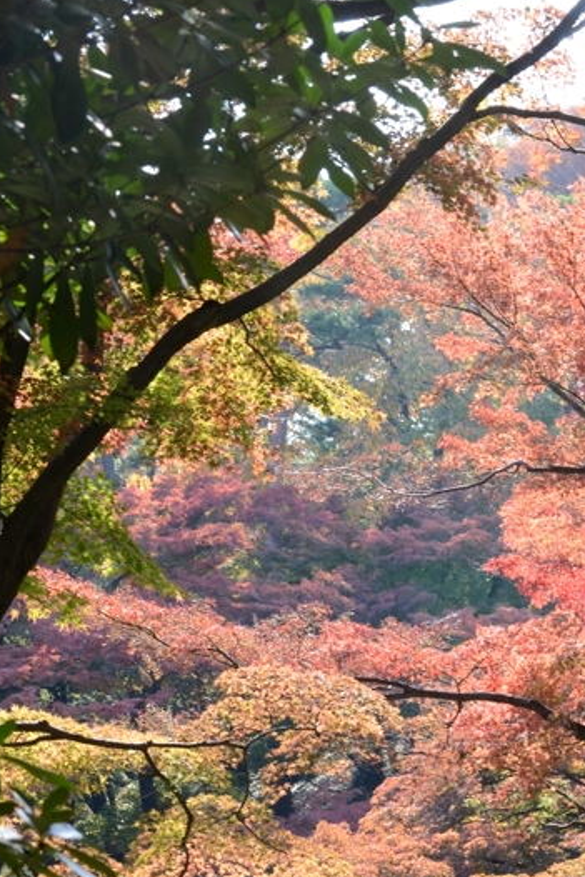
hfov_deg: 12.0
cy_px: 942
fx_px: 2777
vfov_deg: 17.4
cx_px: 508
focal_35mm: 114
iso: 560
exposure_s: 1/100
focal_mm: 50
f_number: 11
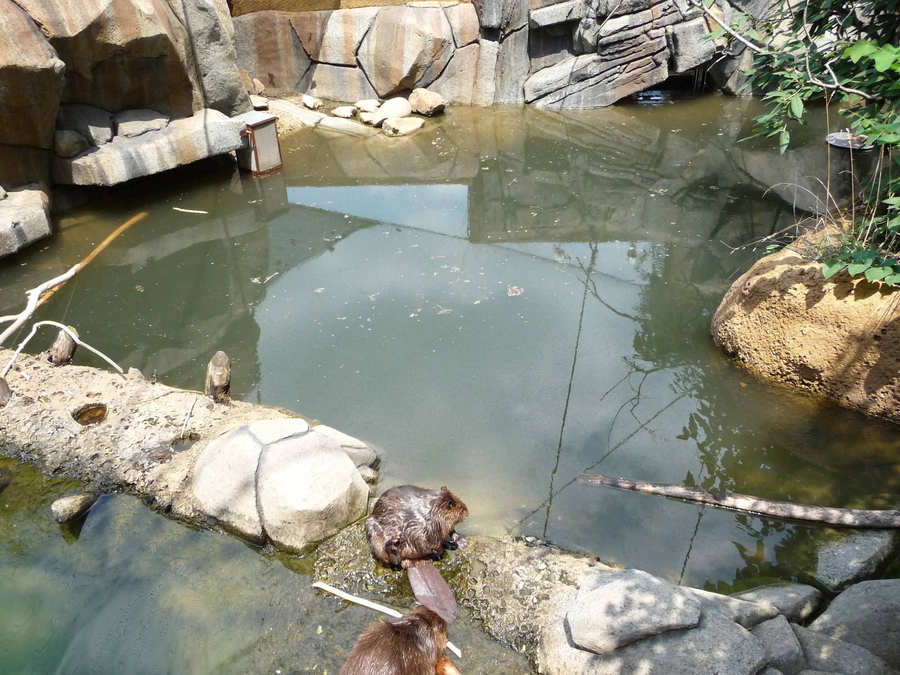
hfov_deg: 63.4
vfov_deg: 49.7
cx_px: 450
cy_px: 338
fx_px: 728
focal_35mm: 28
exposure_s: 1/500
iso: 250
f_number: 3.3
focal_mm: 4.7
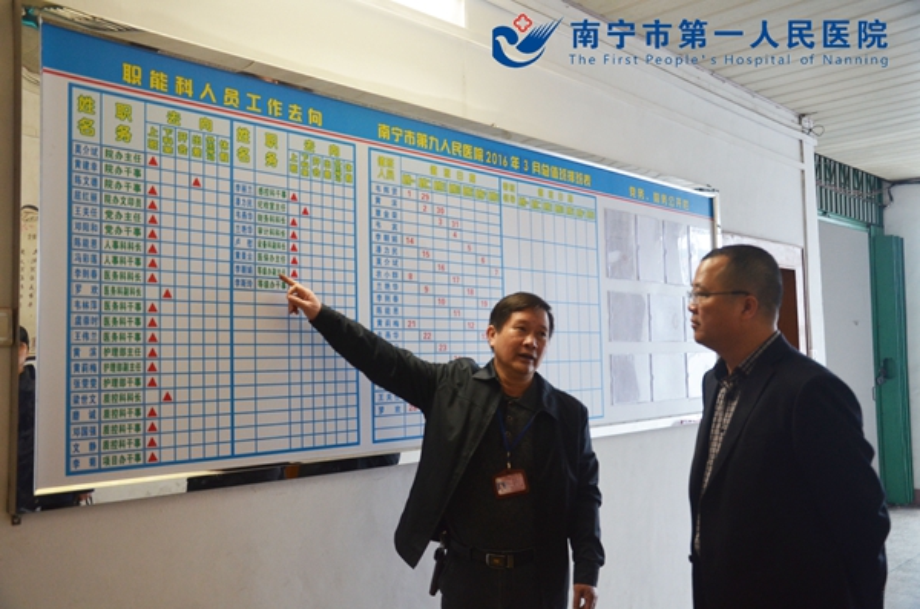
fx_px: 841
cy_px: 304
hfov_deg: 57.3
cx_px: 460
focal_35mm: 33
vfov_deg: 39.8
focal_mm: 22
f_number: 3.8
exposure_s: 1/30
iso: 800
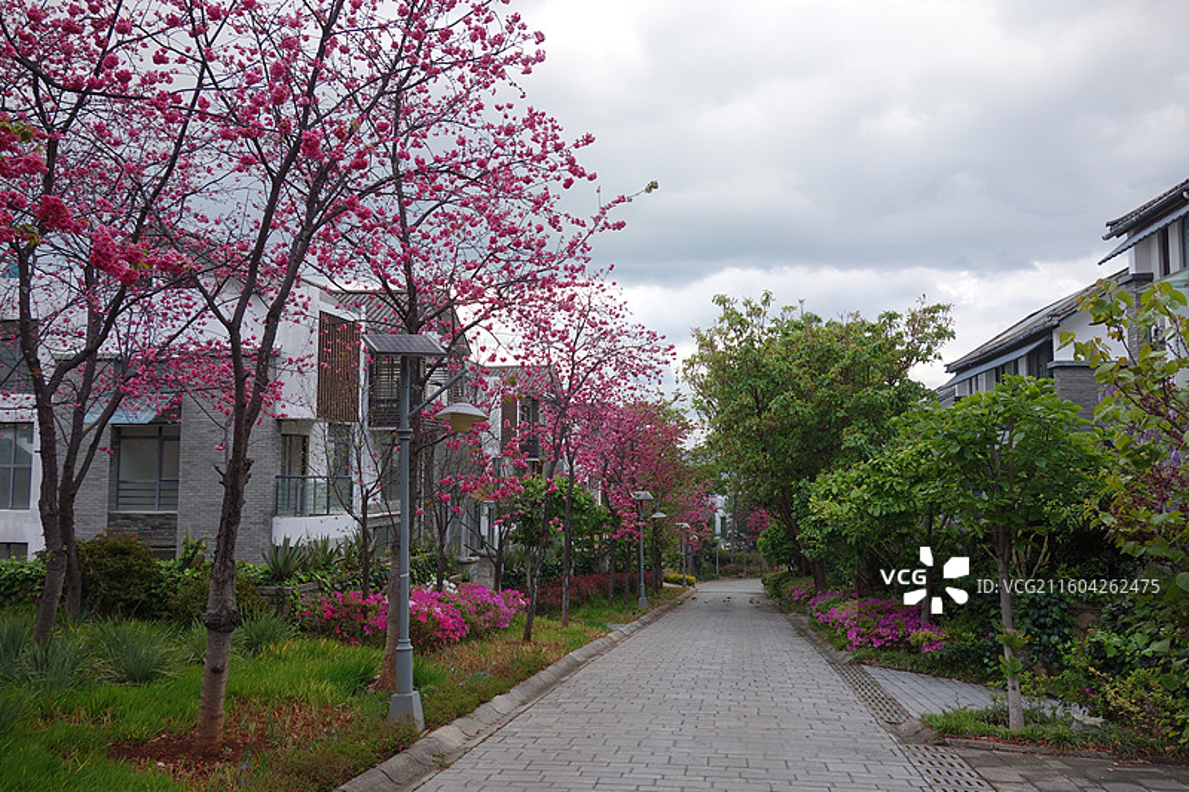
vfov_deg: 46.4
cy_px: 396
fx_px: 925
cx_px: 594
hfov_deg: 65.5
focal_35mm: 28
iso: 125
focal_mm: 10.4
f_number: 4.5
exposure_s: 1/100
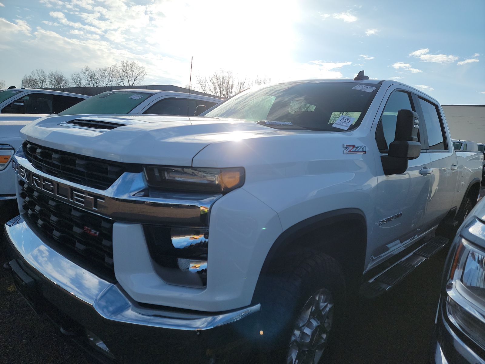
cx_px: 242
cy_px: 182
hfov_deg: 71.6
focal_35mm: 24
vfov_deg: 56.8
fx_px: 336
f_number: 1.8
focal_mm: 6.7
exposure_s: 1/1516
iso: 50
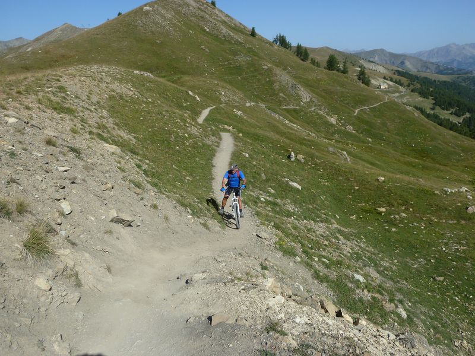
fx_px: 343
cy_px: 178
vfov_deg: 54.9
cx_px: 238
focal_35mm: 25
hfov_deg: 69.4
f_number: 5.6
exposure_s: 1/400
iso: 80
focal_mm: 4.1
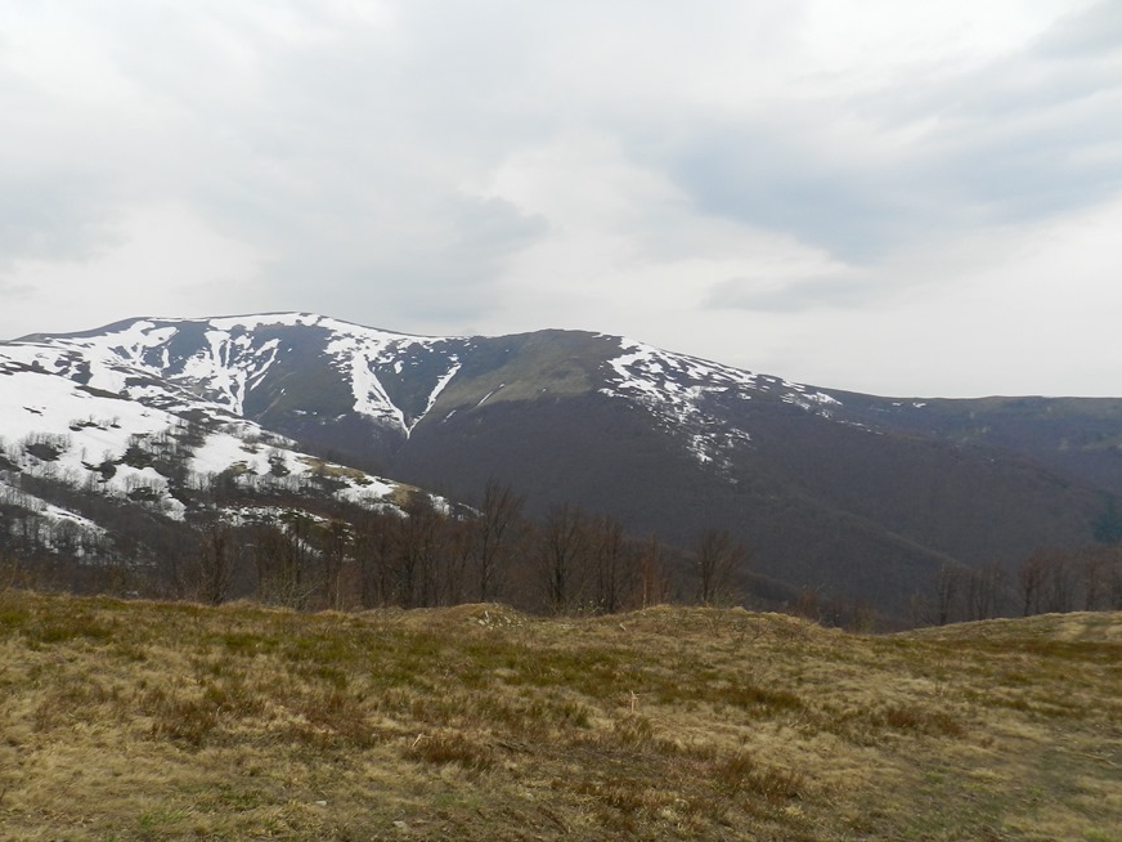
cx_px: 477
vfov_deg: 51.3
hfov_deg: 65.0
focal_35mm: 27
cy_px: 466
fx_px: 875
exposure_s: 1/800
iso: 160
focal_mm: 4
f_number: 3.4
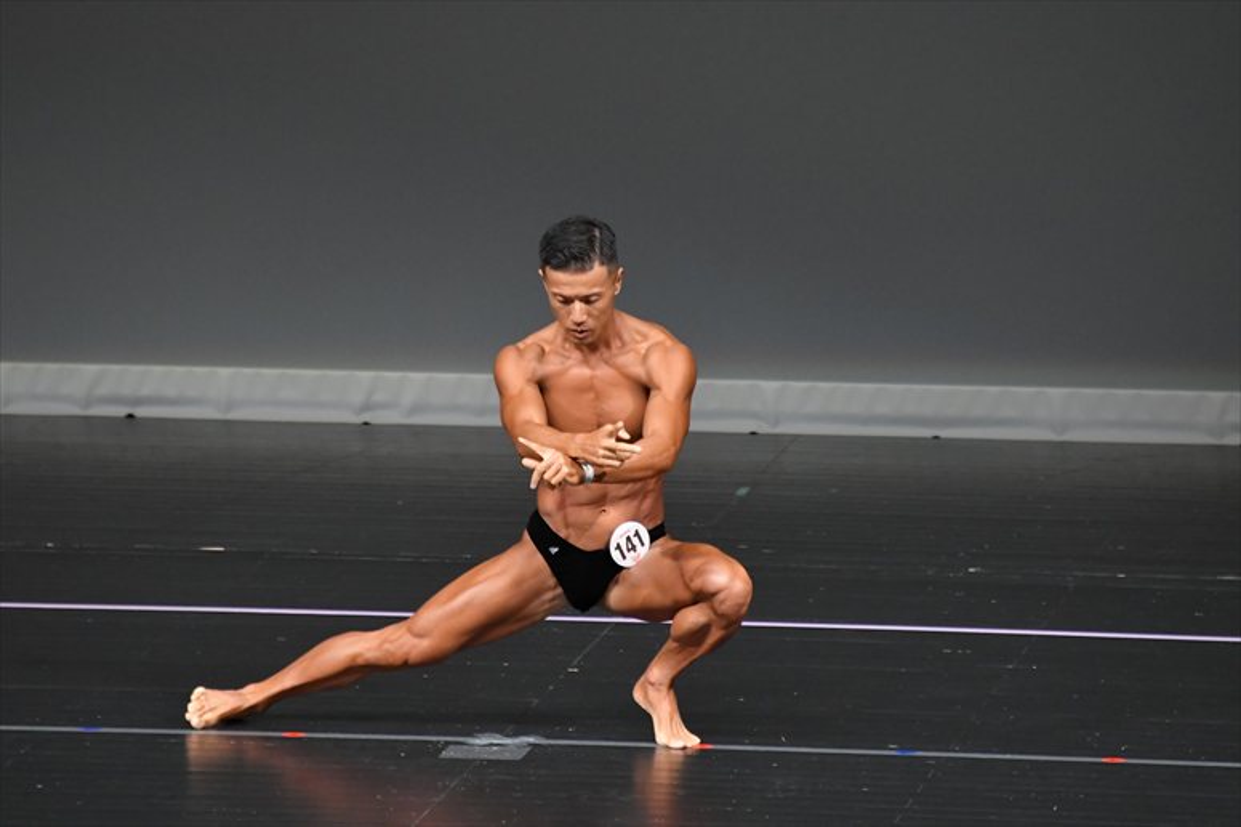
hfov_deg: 4.6
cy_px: 414
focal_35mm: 450
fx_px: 15505
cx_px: 620
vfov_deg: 3.1
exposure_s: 1/400
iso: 4000
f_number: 5.6
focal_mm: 300
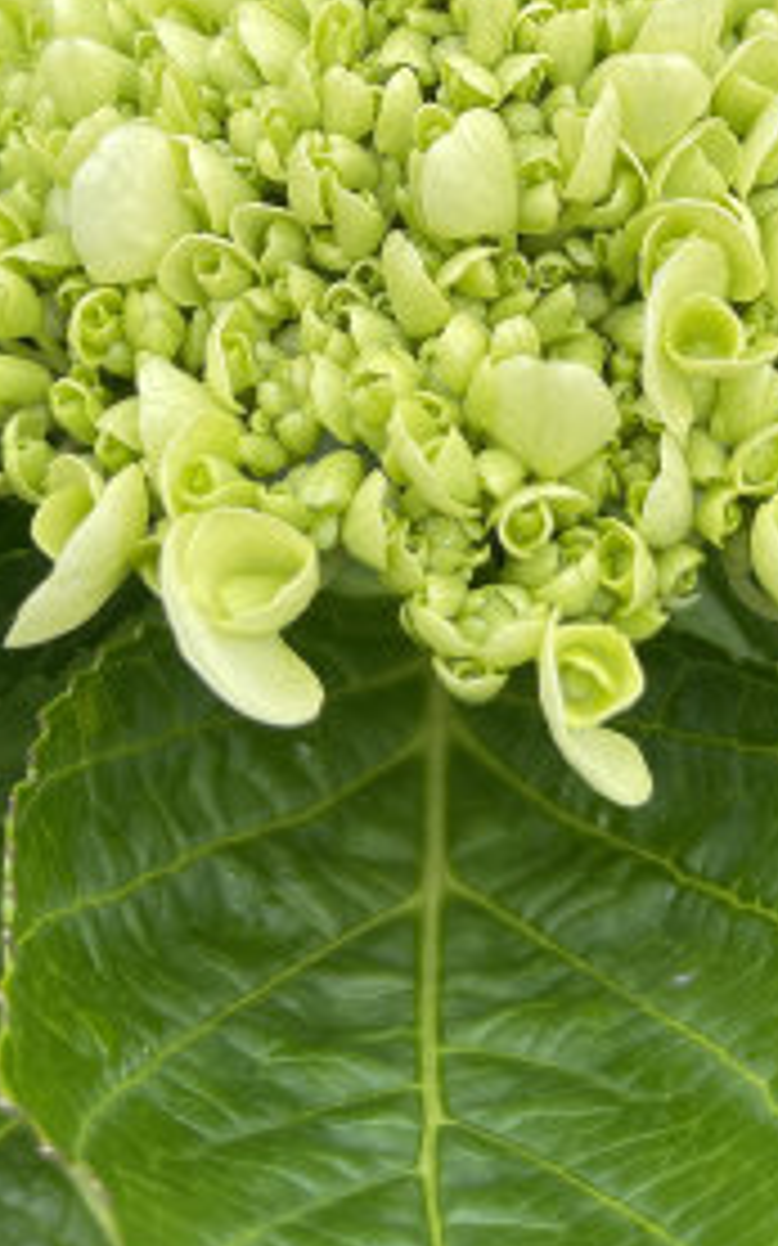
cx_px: 474
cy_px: 54
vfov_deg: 31.4
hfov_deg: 21.2
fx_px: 2070
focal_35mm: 61
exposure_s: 1/861
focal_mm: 5.1
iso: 32
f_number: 1.6
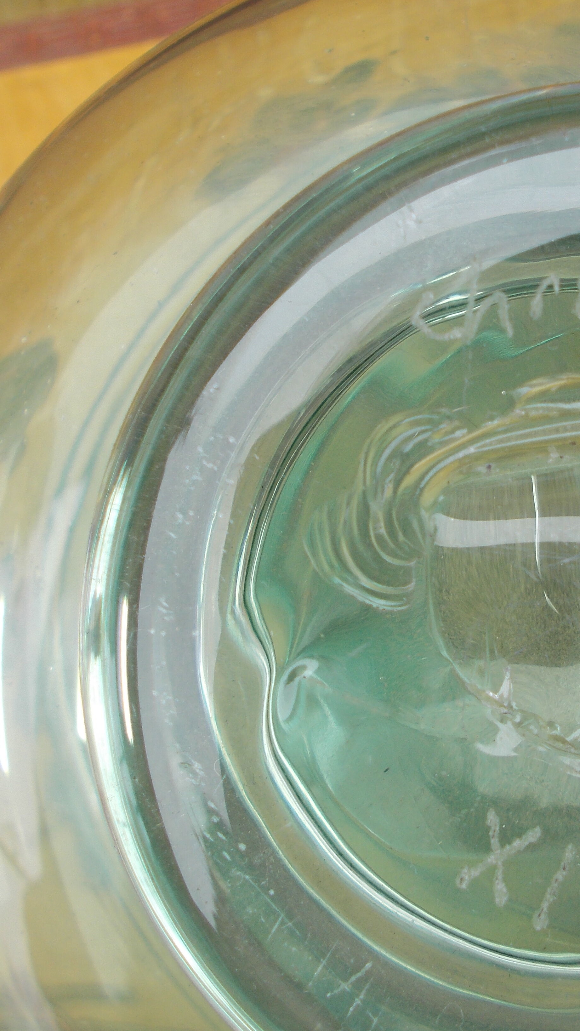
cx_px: 469
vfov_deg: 44.6
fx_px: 1257
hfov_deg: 25.5
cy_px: 496
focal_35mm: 46
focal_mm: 5.3
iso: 80
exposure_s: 1/100
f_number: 3.4
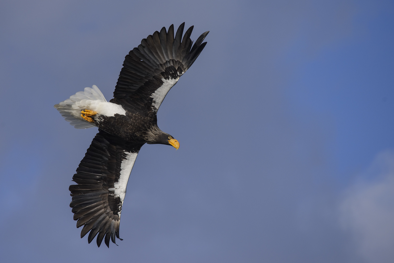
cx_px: 197
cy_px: 132
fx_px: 3284
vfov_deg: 4.6
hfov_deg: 6.9
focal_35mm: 300
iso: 500
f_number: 6.3
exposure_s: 1/4000
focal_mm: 300
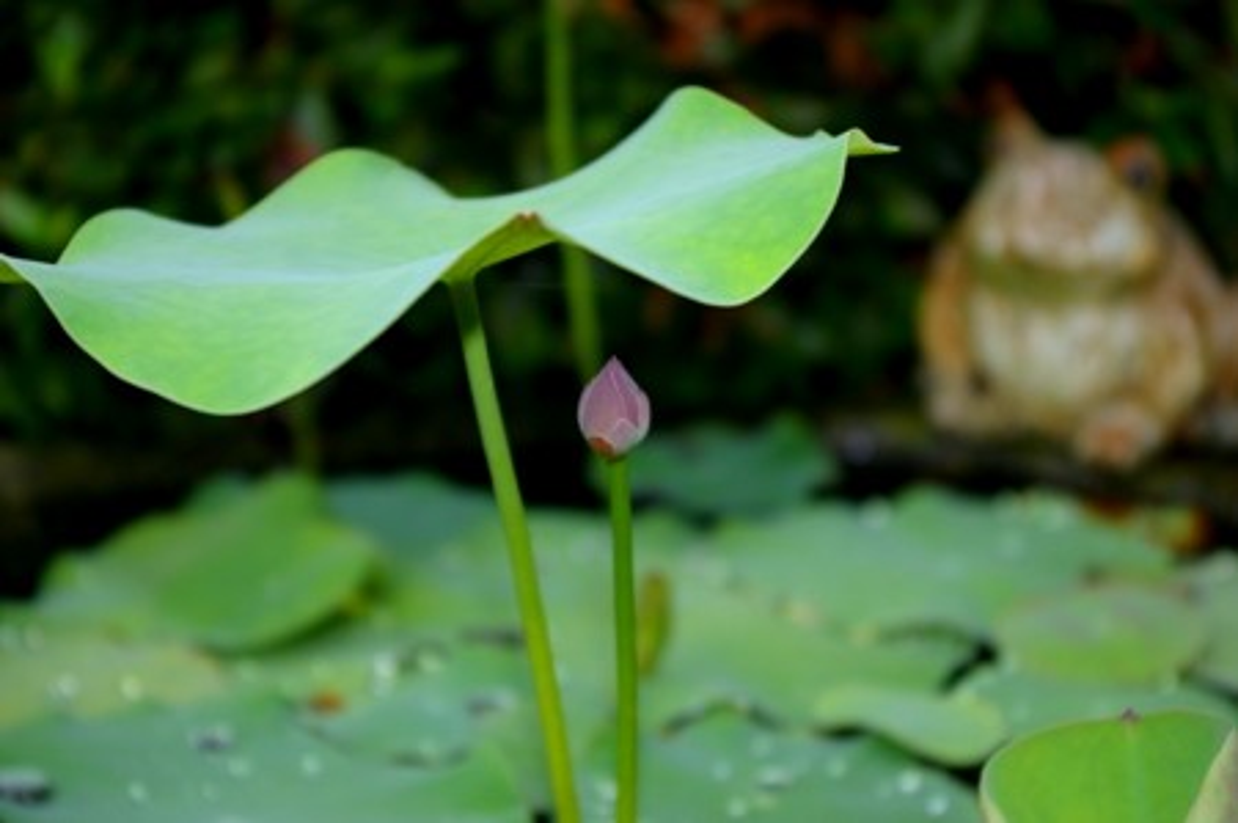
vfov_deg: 16.5
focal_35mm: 82
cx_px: 619
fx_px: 2834
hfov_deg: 24.6
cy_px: 412
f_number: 5.6
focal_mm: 55
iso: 200
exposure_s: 1/60
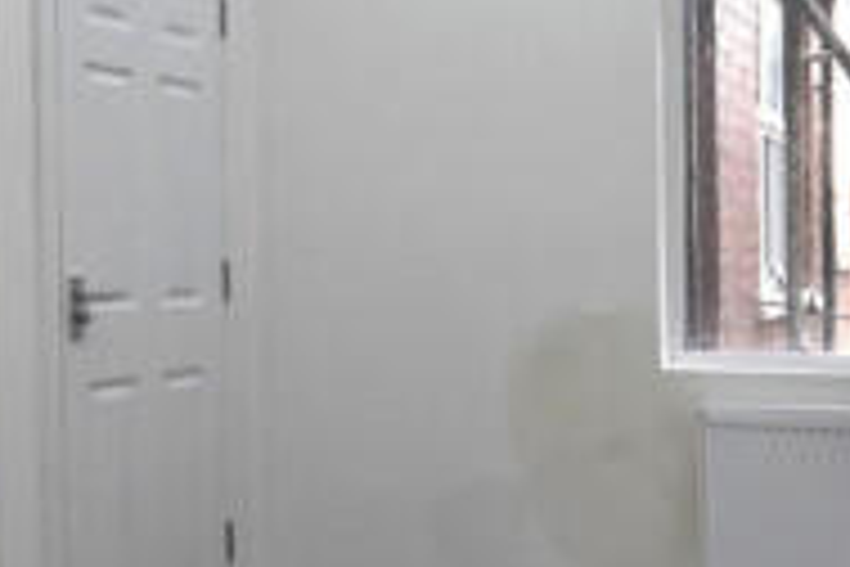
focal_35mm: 52
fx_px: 1228
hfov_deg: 38.2
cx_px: 398
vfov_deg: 26.0
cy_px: 259
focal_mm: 10
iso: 800
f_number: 6.3
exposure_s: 1/160
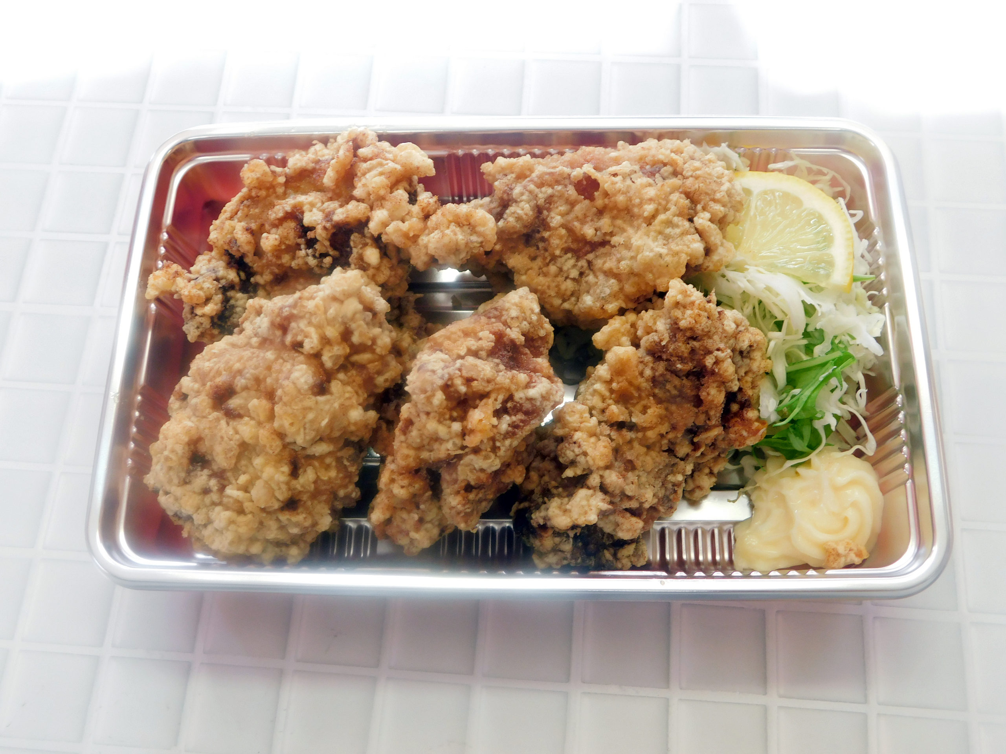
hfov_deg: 51.4
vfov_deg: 39.7
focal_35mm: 36
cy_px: 377
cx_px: 503
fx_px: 1046
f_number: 3.5
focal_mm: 6.3
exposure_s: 1/30
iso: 125
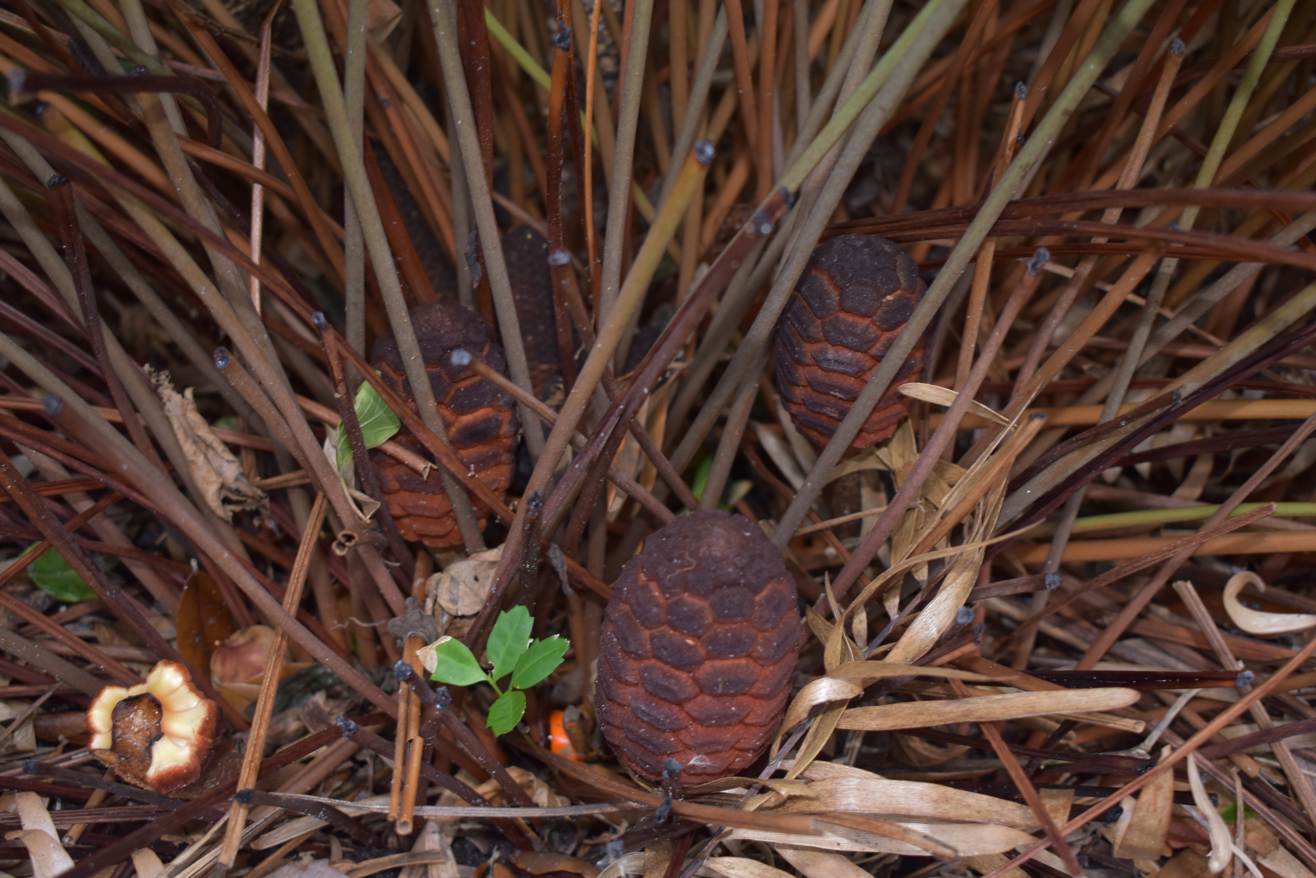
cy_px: 439
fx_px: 1645
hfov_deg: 43.6
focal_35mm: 45
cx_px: 658
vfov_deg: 29.9
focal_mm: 30
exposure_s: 1/25
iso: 400
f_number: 4.2
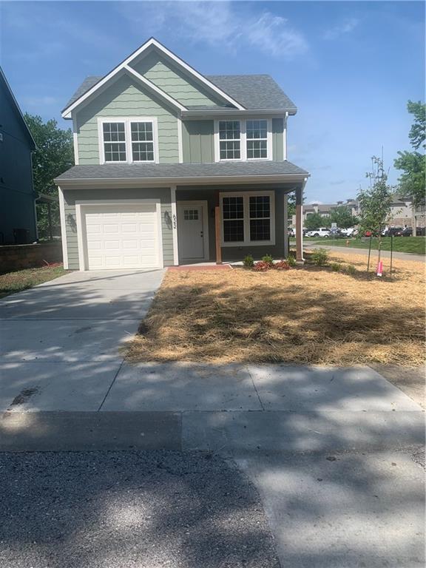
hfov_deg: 53.1
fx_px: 427
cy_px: 284
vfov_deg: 67.3
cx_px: 213
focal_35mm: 26
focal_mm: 4.25
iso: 25
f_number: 1.8
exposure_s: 1/2681
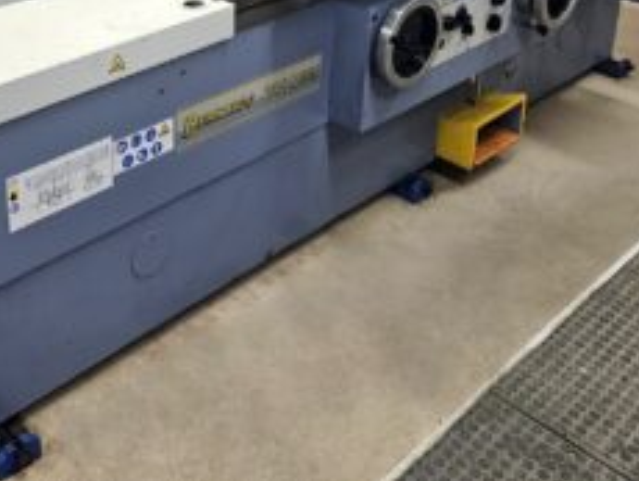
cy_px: 14
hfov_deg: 41.5
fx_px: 832
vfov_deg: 30.3
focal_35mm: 45
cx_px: 211
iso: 160
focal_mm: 5.4
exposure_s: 1/180
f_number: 1.8
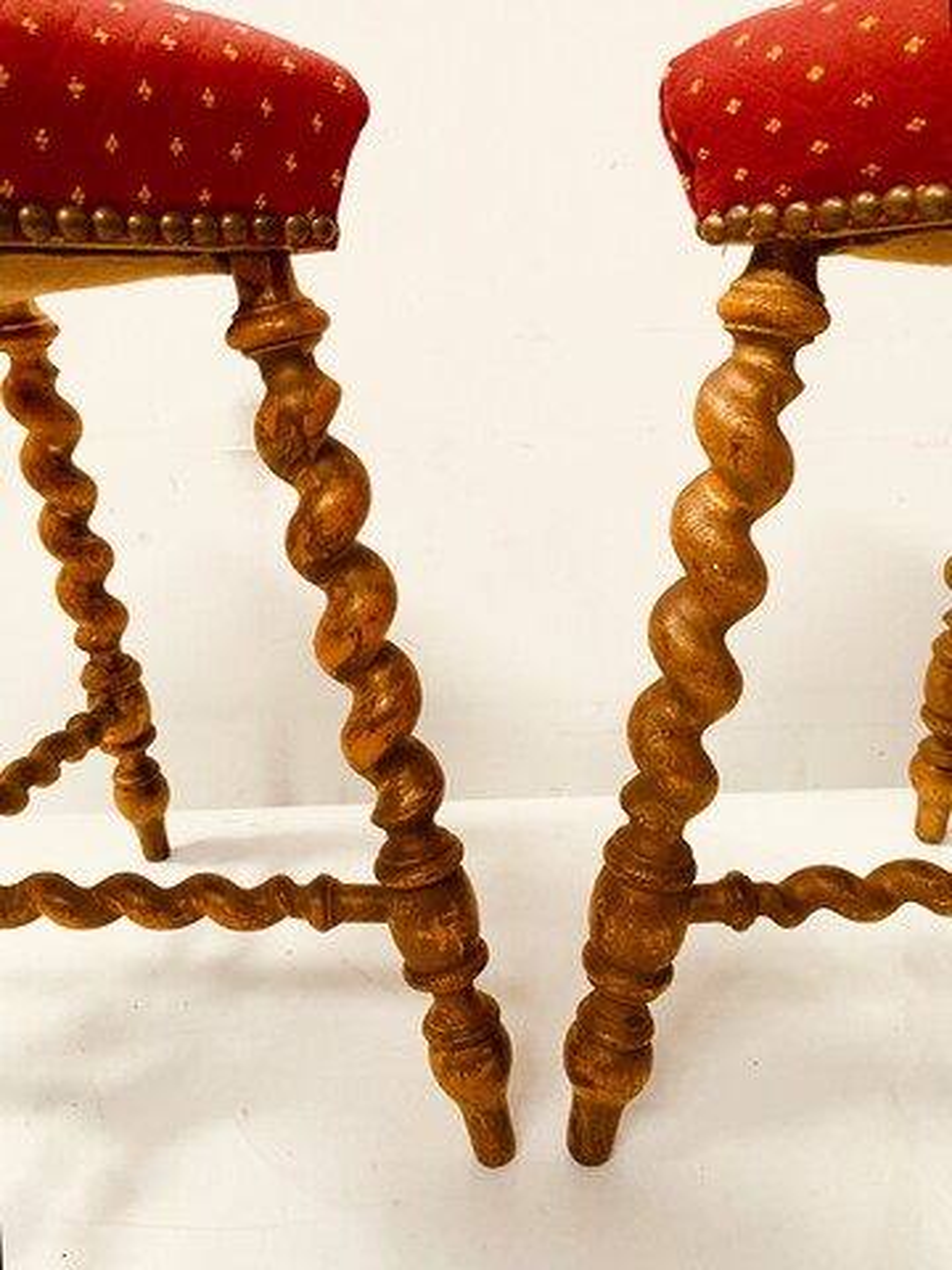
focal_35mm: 26
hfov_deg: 53.1
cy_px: 635
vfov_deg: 67.3
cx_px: 476
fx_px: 953
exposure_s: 1/60
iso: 400
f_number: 1.8
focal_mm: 4.25
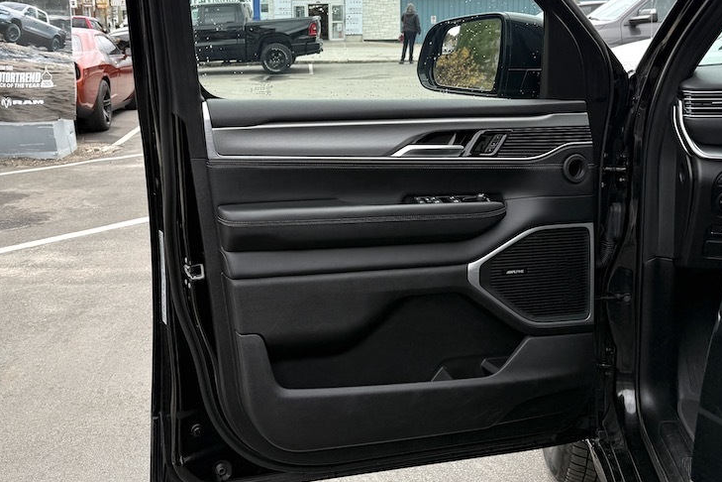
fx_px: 742
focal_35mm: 37
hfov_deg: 51.9
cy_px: 155
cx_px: 374
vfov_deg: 35.5
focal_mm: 6.76
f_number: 1.78
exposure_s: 1/589
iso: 80
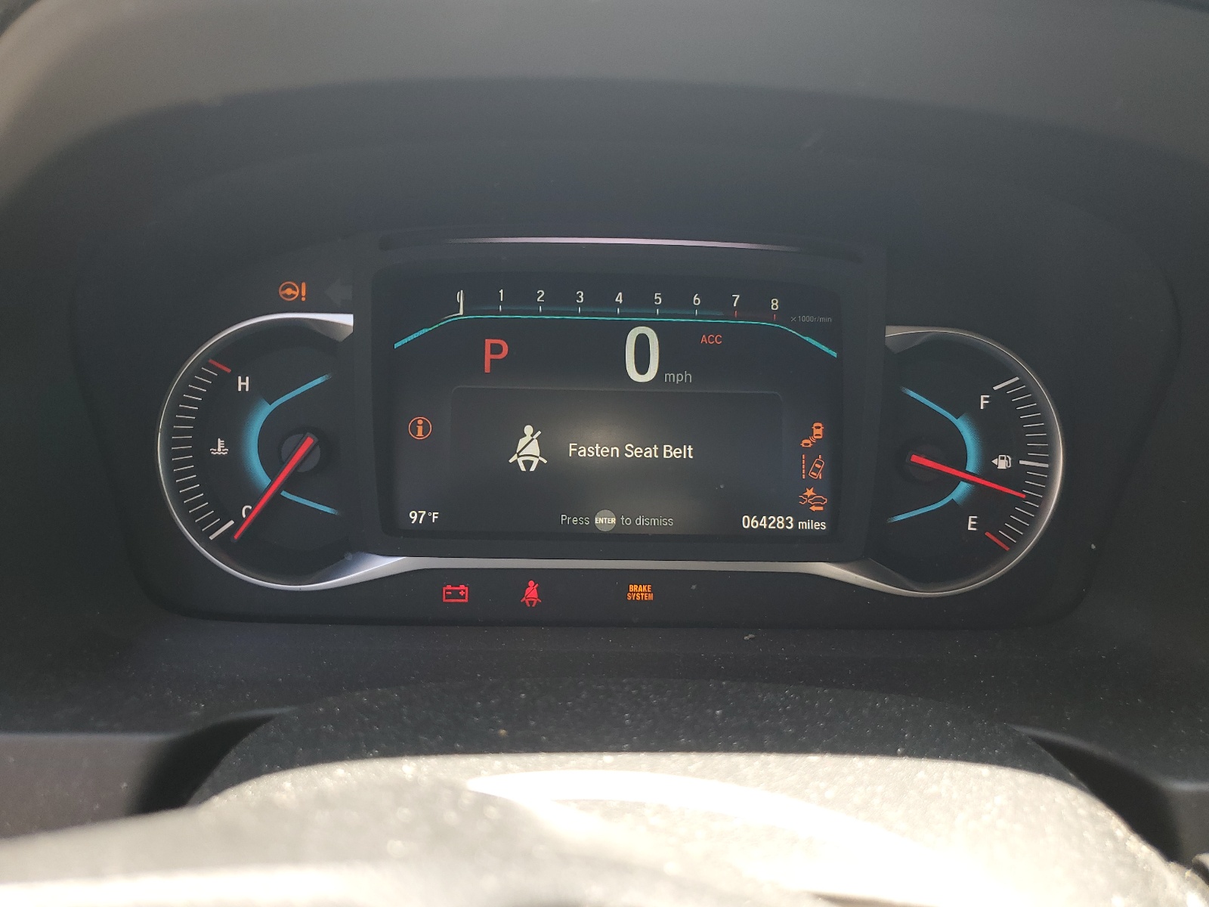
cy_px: 454
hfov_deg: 67.3
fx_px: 908
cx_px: 604
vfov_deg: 53.1
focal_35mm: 26
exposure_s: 1/169
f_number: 1.5
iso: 50
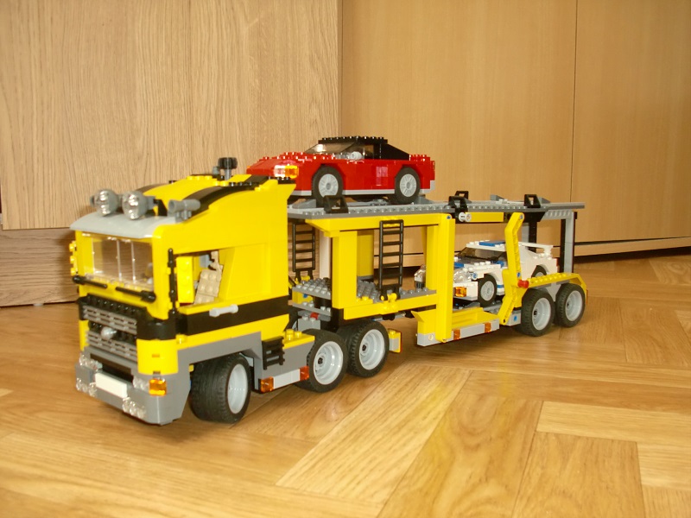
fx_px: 719
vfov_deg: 39.7
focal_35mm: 36
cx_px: 346
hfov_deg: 51.4
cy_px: 259
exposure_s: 1/60
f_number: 2.8
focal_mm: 6.3
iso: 320
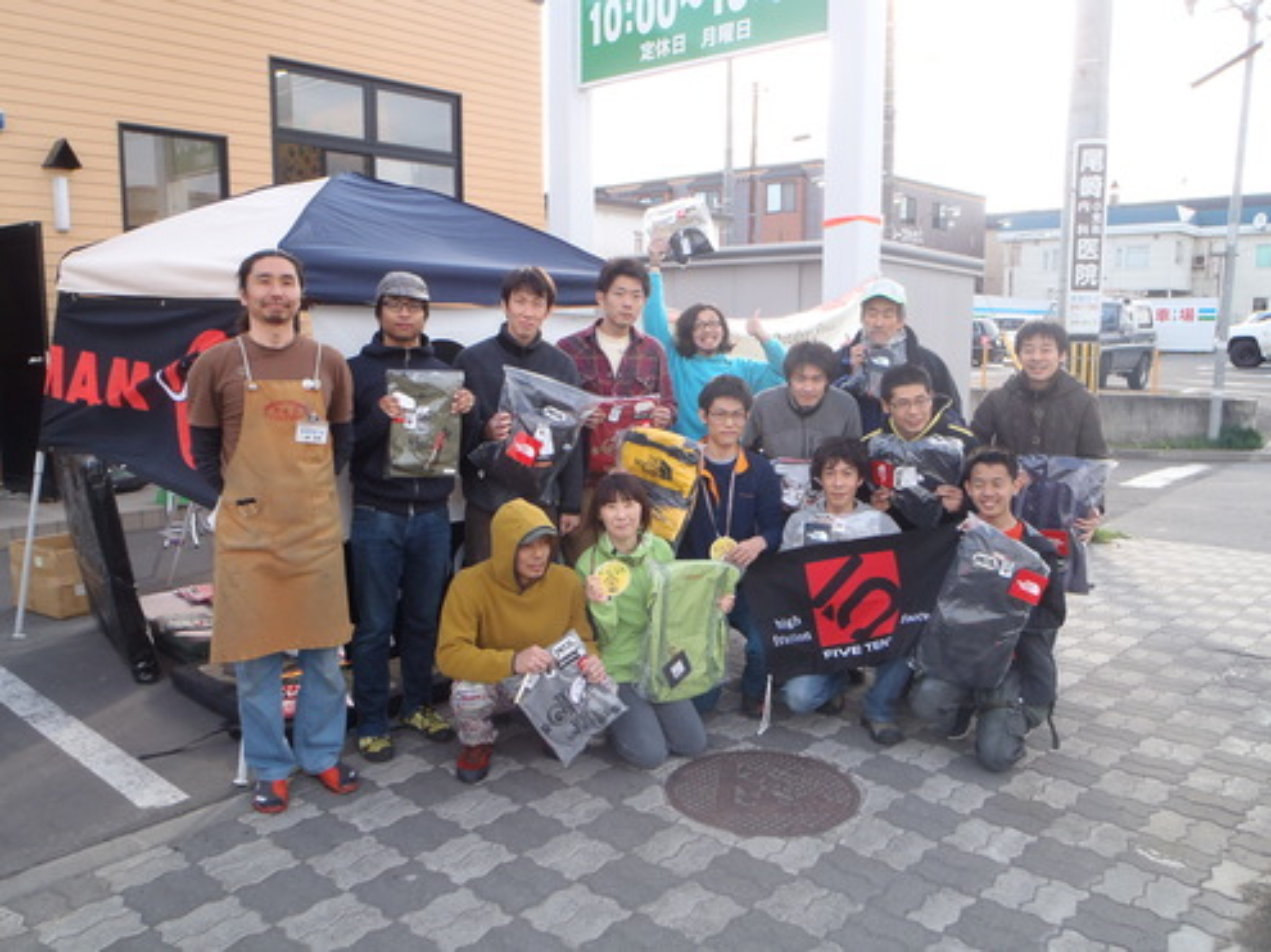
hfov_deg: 63.5
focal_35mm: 28
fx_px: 1028
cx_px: 636
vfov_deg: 49.7
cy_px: 476
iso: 80
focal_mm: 5
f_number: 4.5
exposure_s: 1/100
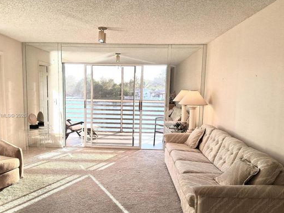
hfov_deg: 59.8
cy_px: 116
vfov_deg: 46.7
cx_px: 126
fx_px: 246
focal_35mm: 30
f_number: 1.8
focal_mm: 3.98
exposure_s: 1/127
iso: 25
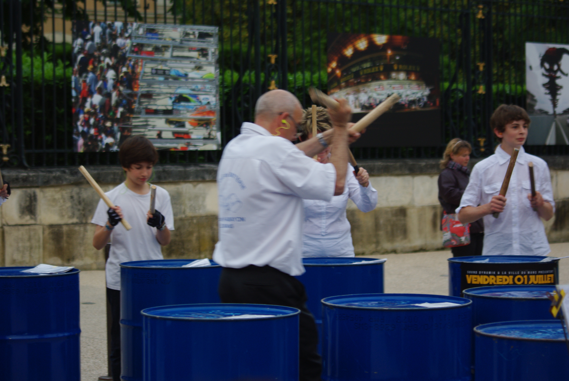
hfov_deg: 19.4
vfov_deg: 13.1
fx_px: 1662
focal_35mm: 105
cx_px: 284
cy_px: 190
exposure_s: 1/90
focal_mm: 70
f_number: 4
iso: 200
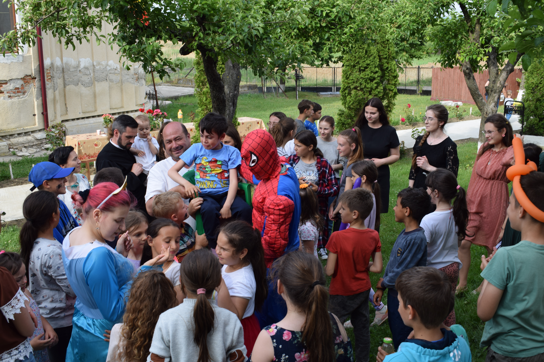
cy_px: 181
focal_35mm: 40
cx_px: 272
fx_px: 612
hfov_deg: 47.9
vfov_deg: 33.0
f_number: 8
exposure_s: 1/250
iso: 250
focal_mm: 27
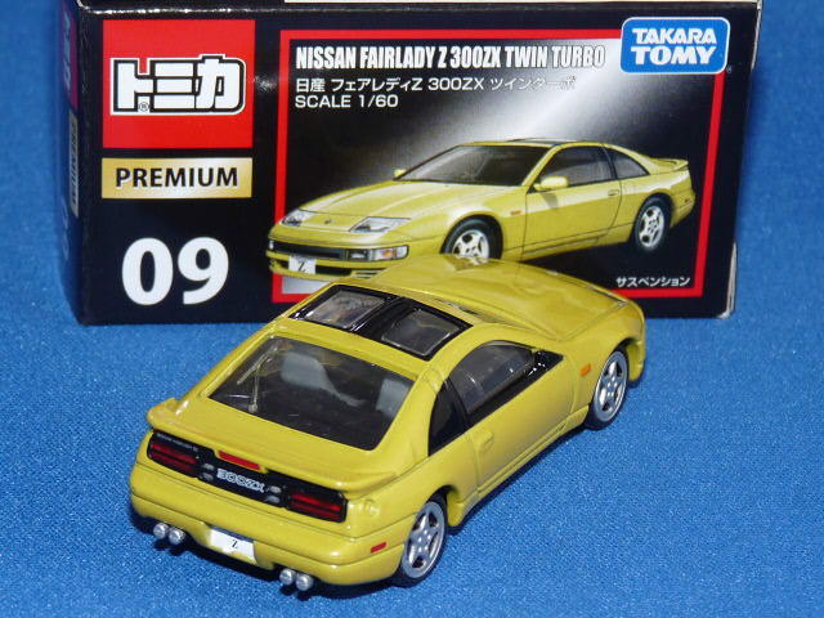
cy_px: 309
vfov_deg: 11.5
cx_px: 412
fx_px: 3071
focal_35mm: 129
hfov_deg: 15.3
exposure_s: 1/40
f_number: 3.4
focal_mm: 12.8
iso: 100
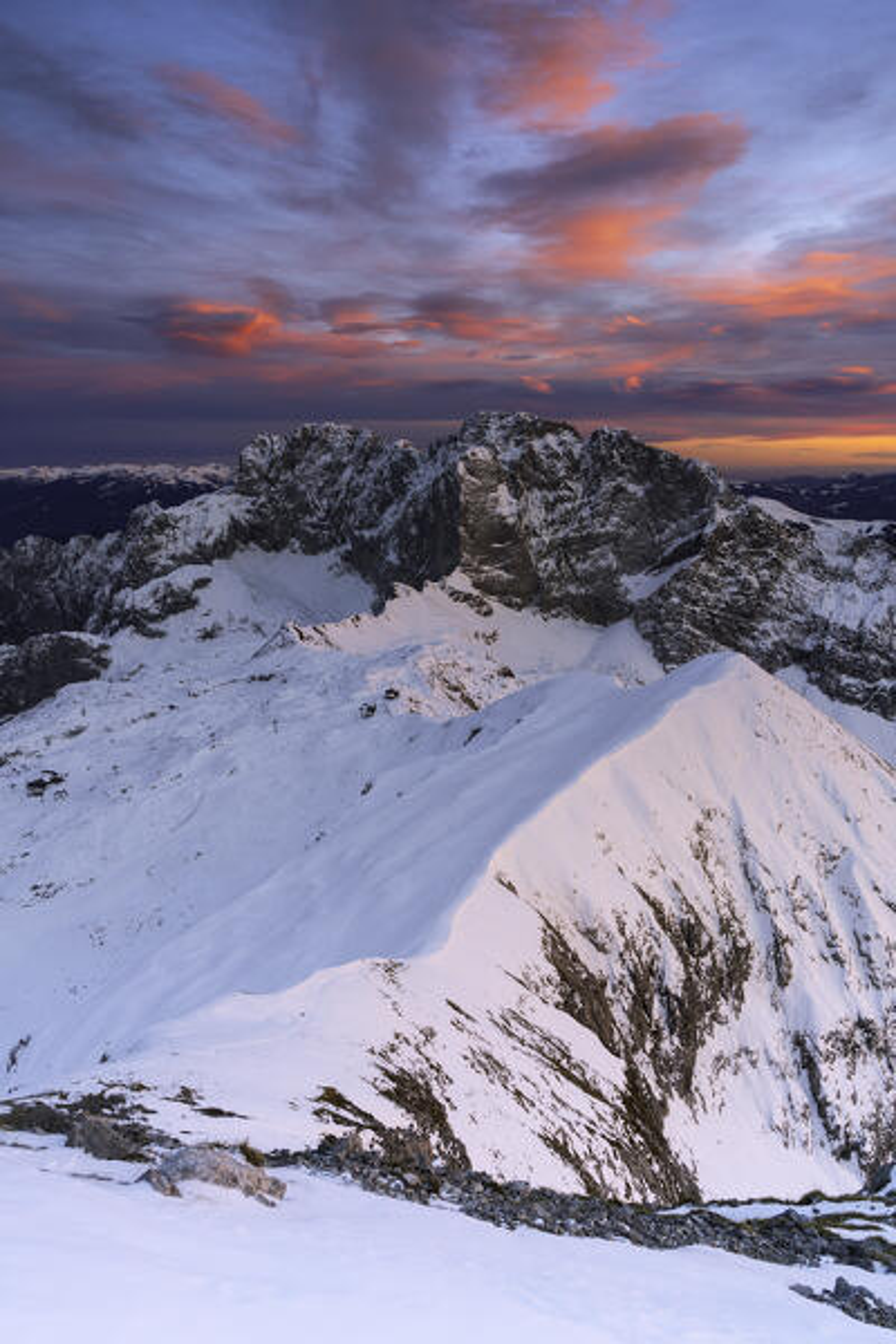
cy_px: 672
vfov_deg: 67.4
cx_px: 448
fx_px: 1008
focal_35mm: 27
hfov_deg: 47.9
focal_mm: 27
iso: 100
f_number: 10
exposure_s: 1.6
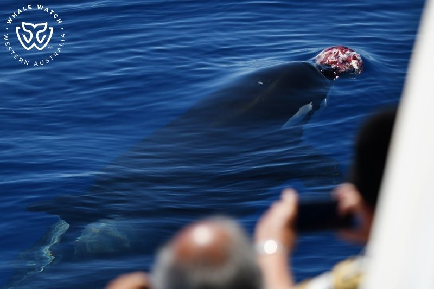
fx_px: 2652
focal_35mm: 220
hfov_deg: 9.4
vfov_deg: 6.2
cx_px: 217
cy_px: 144
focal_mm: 220
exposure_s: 1/8000
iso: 560
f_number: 5.6
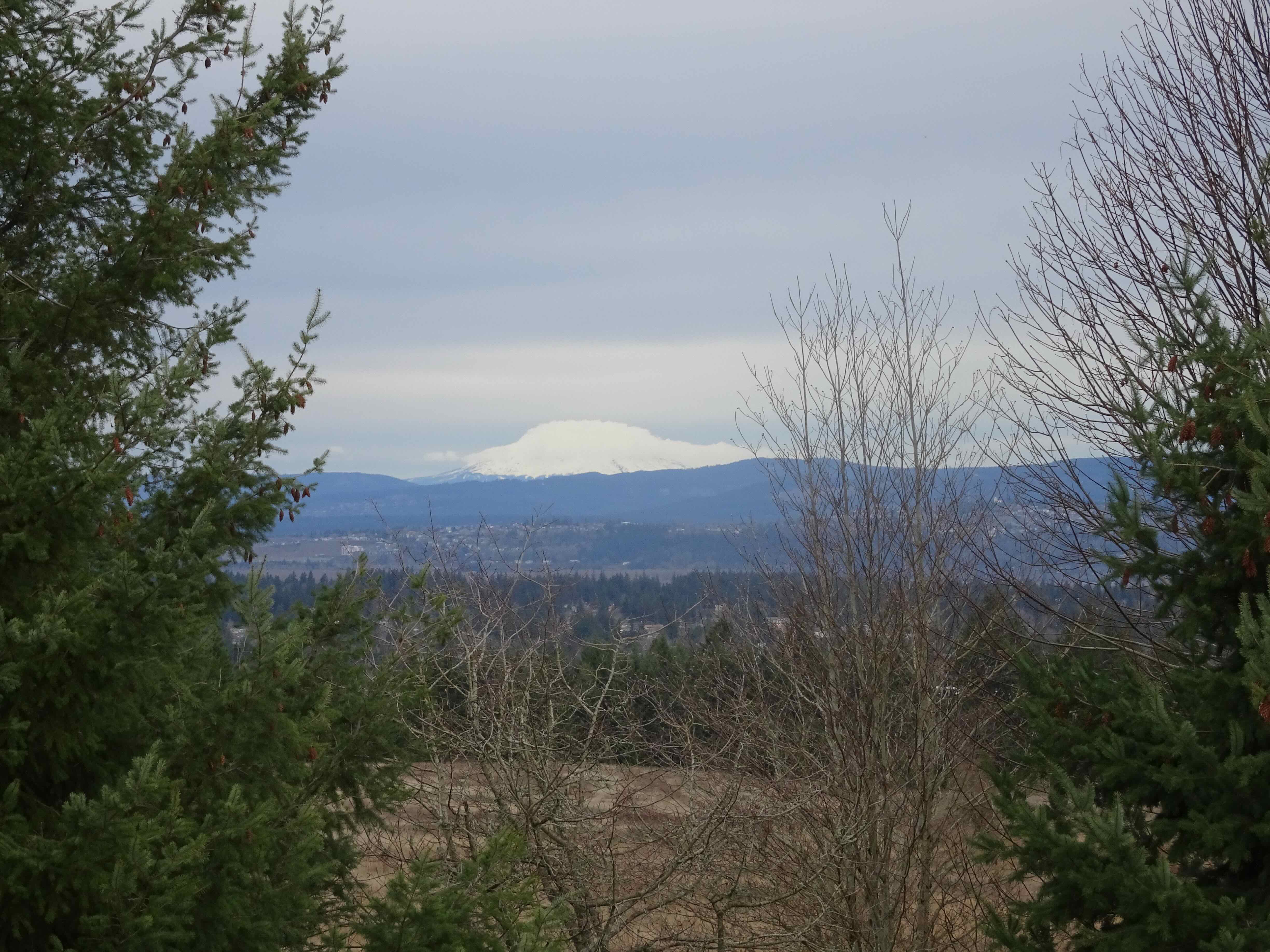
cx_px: 635
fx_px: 3742
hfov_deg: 19.3
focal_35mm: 102
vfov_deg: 14.5
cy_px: 476
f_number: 5
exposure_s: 1/125
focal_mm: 17.49
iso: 125
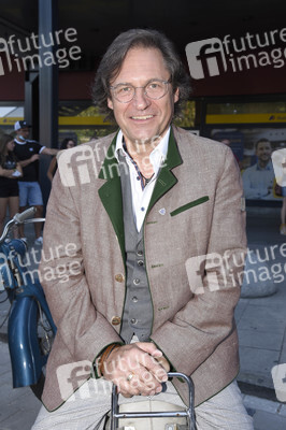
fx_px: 525
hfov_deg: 30.5
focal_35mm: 44
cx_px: 143
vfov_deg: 44.5
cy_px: 215
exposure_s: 1/160
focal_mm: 44
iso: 500
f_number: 8
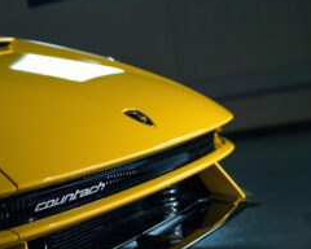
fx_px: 828
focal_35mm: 90
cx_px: 122
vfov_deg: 17.1
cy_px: 137
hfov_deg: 21.2
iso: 200
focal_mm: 60
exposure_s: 1/40
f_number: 4
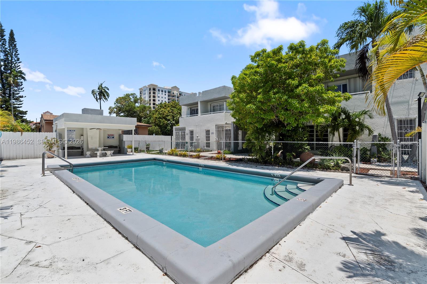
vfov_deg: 73.7
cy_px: 142
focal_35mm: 16
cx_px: 214
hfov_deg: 96.7
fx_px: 190
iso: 100
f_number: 5
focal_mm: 16
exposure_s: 1/640
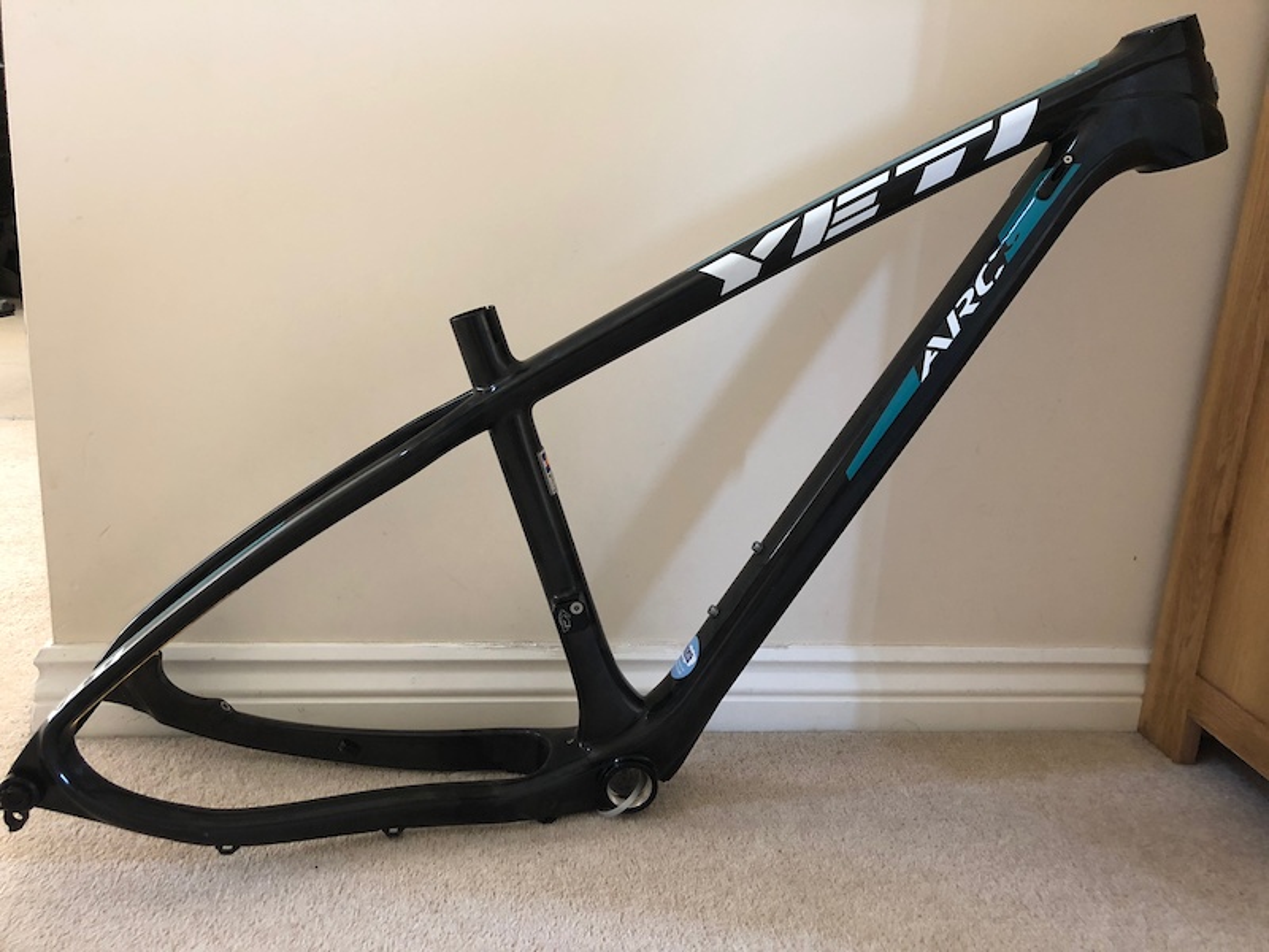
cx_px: 634
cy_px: 476
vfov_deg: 49.7
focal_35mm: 28
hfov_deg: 63.4
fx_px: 1026
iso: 64
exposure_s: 1/15
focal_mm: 4
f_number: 1.8
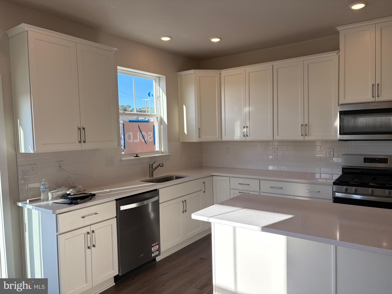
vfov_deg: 53.1
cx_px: 196
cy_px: 147
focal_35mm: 26
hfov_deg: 67.3
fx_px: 294
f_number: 1.6
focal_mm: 5.96
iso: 64
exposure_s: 1/654
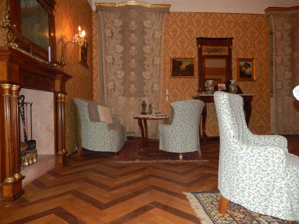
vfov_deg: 54.9
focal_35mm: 25
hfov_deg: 69.4
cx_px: 150
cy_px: 112
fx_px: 216
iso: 250
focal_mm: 4.5
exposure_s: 1/30
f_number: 3.4
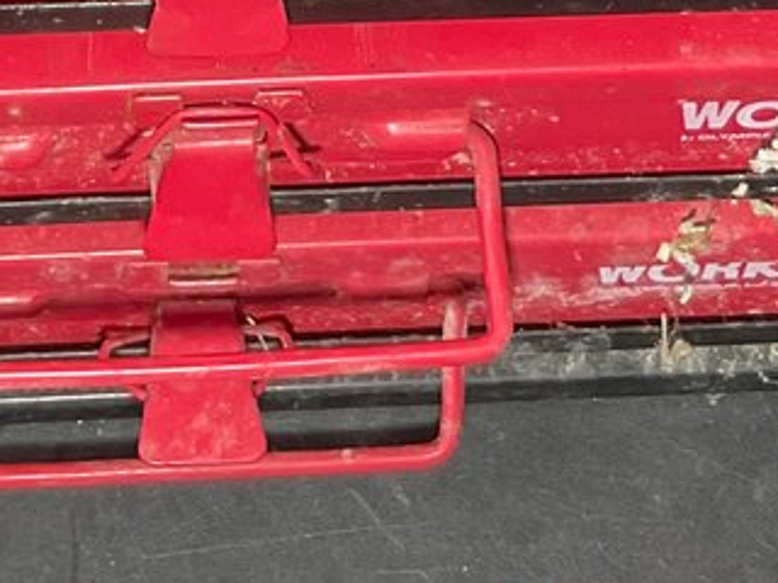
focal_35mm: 137
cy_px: -650
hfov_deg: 14.4
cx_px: 300
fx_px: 3079
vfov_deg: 9.9
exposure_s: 1/96
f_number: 1.8
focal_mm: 3
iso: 64
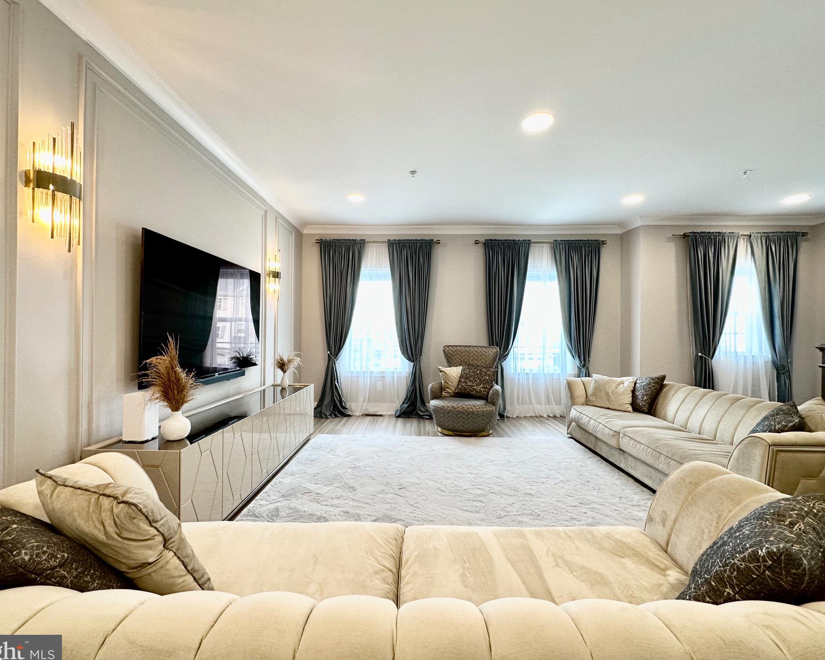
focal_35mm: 15
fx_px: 366
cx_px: 404
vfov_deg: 84.0
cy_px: 332
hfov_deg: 96.8
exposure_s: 1/120
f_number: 2.2
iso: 125
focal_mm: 2.22
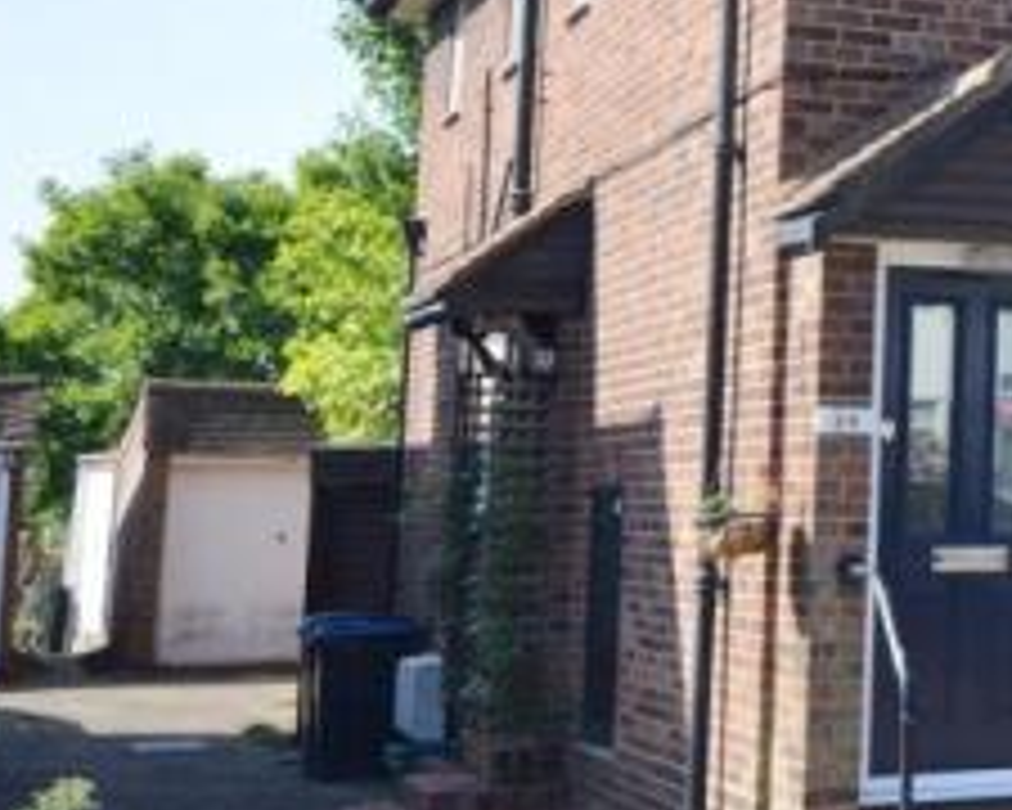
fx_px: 2456
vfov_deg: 18.5
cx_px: 1412
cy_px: 158
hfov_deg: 20.6
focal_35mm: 82
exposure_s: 1/500
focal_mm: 20
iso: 800
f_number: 9
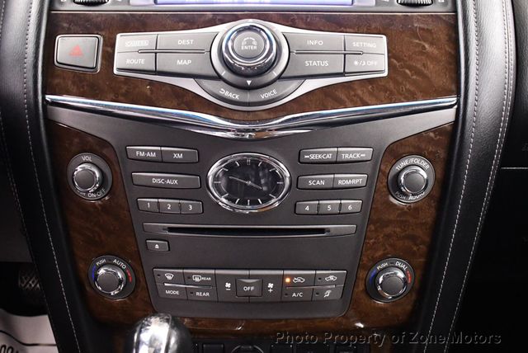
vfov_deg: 36.9
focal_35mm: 36
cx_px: 264
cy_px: 176
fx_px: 528
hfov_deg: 53.1
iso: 5000
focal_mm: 18
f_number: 3.5
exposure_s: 1/60
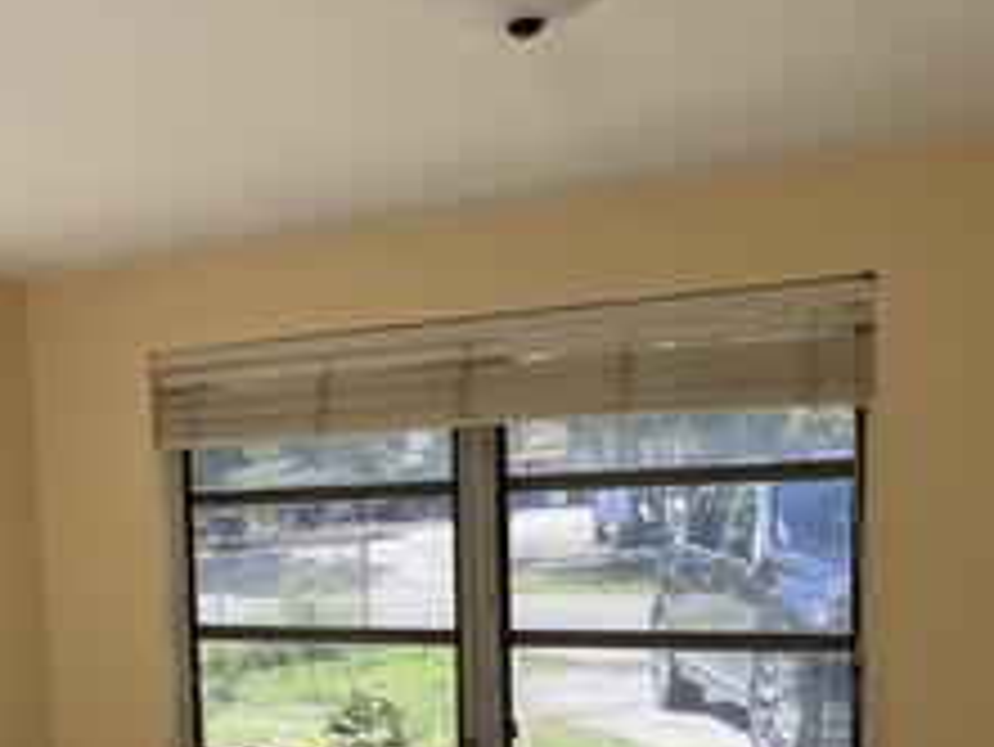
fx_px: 1350
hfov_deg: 38.6
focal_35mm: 47
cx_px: 171
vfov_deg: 29.7
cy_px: 657
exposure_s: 1/597
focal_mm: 4.25
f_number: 1.8
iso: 32
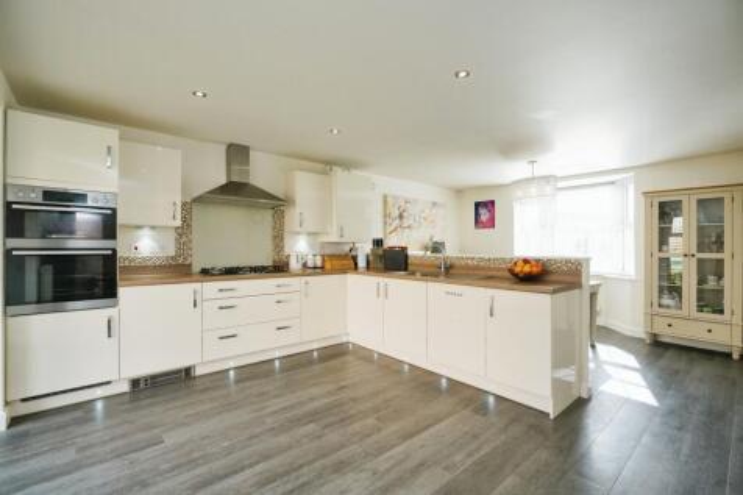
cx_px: 372
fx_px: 330
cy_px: 248
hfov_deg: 96.8
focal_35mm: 16
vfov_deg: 73.7
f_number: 7.1
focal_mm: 16
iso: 1000
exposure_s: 1/125
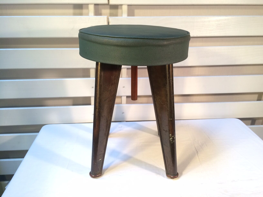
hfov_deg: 61.7
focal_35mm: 29
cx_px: 132
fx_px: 220
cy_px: 98
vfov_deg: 48.2
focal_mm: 4.15
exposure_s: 1/33
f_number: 2.2
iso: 64
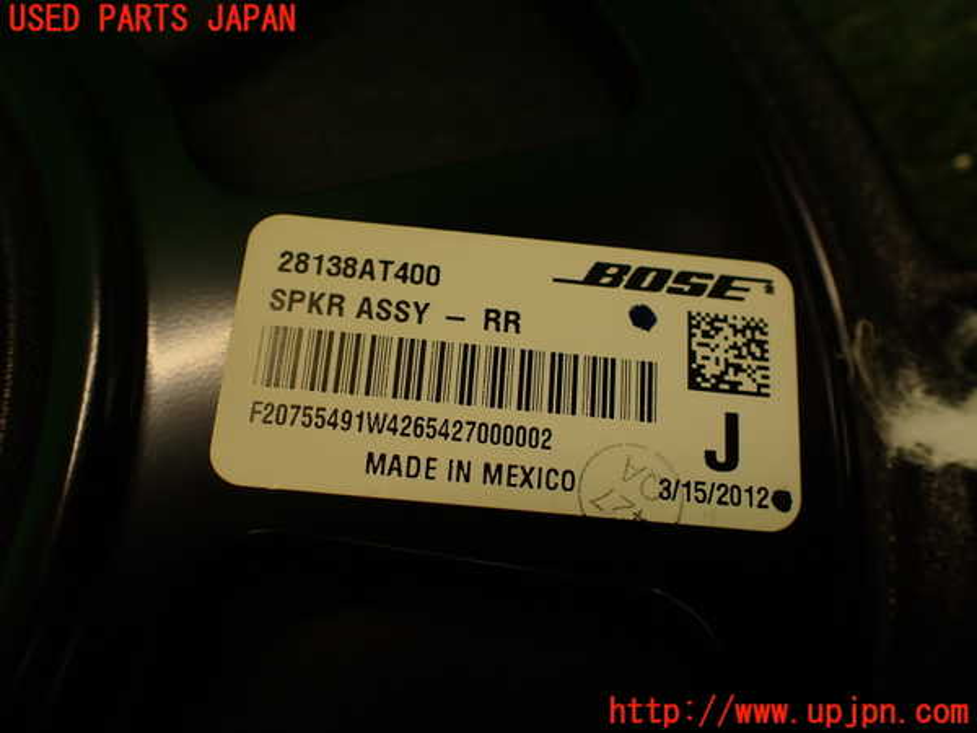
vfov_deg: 46.8
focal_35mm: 30
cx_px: 488
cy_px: 366
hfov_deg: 60.0
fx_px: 847
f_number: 2.3
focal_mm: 5.4
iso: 100
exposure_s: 1/60
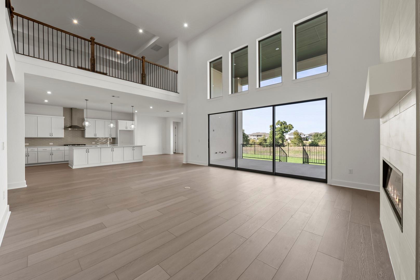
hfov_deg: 104.2
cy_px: 140
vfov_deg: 81.3
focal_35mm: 14
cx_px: 210
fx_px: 163
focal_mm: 14
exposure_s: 1/8
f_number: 11
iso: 640
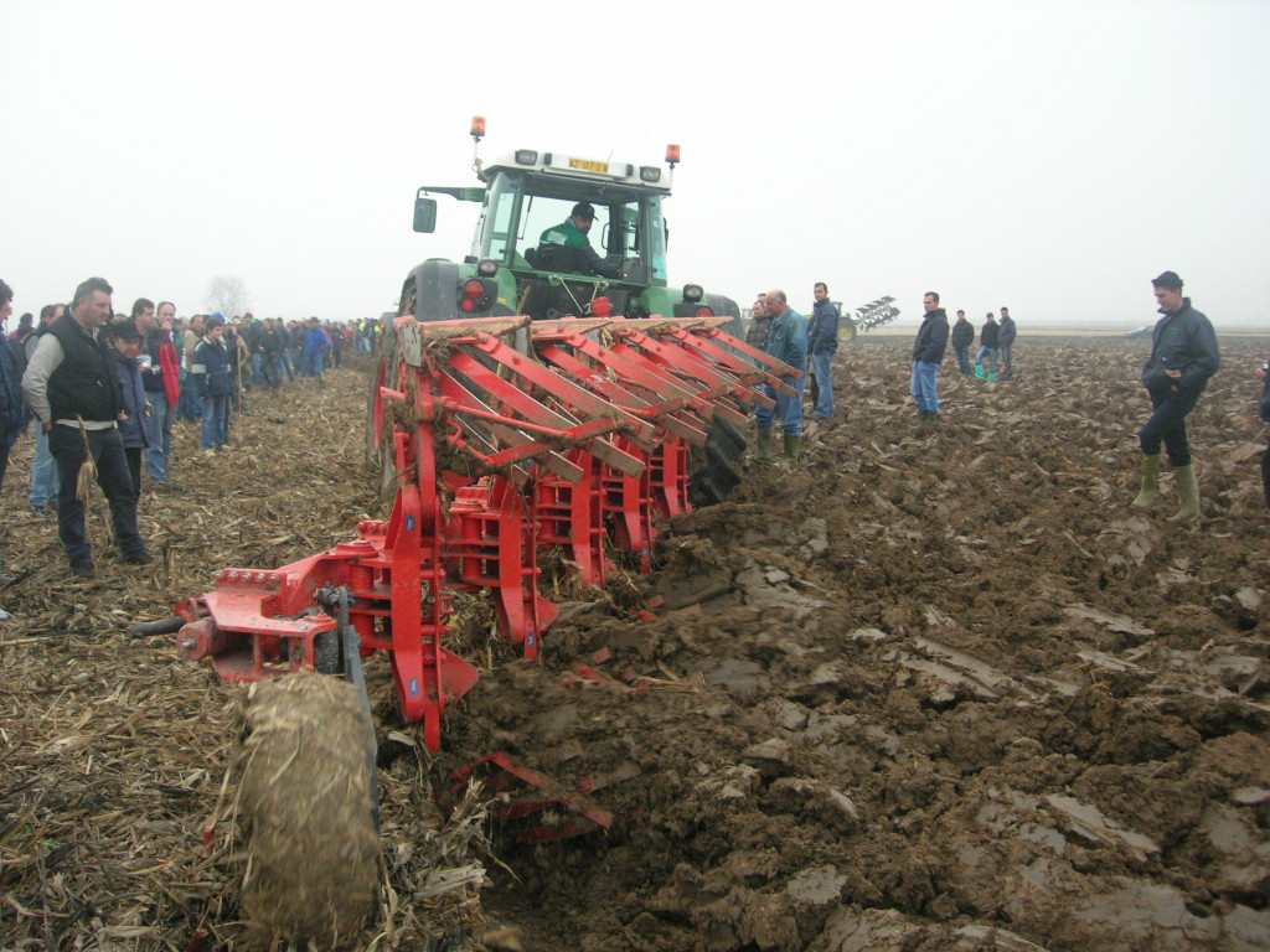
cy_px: 476
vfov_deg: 37.7
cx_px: 635
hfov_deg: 49.0
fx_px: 1394
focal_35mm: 38
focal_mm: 7.8
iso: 140
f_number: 2.8
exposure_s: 1/130
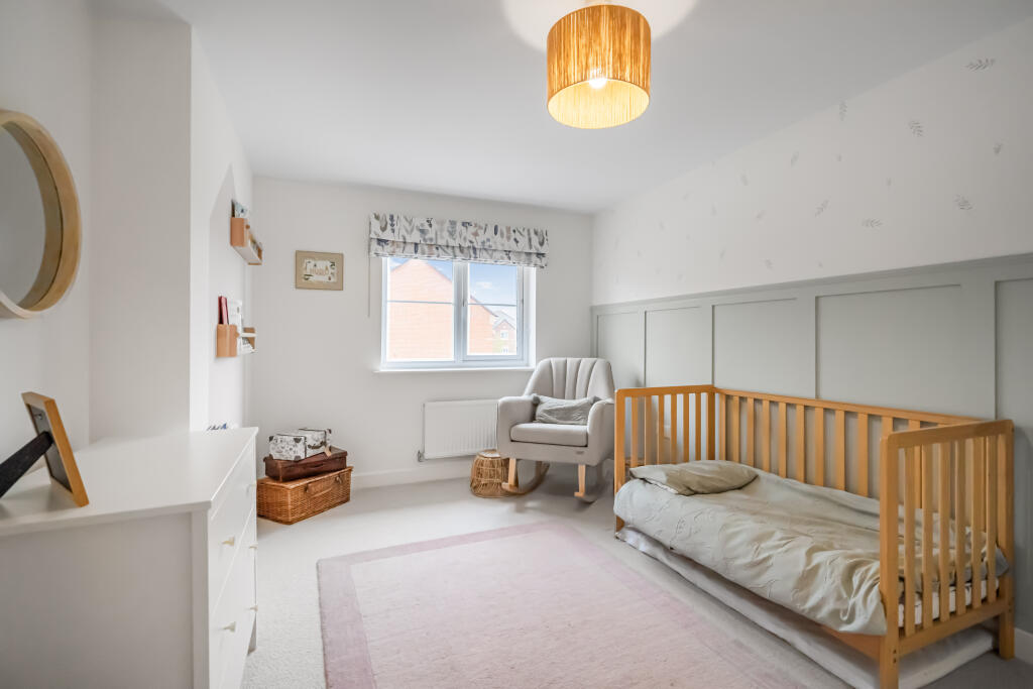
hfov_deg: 96.7
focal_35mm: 16
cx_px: 516
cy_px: 344
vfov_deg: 73.8
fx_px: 459
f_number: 7.1
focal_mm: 16
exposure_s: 1/200
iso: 2000
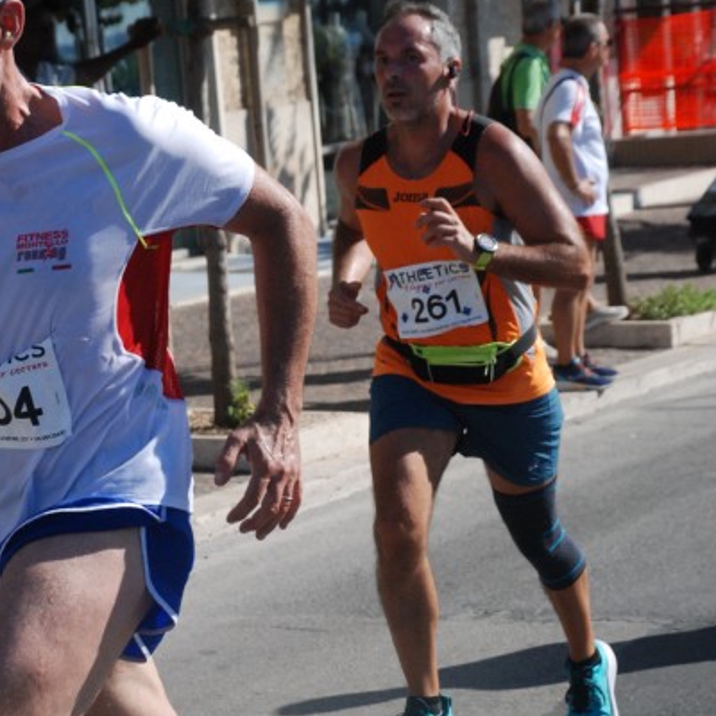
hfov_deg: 13.0
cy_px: 381
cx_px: 359
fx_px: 3136
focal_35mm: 134
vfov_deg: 13.0
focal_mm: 70
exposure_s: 1/2000
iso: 1000
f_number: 7.1
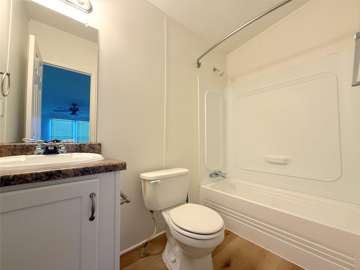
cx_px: 180
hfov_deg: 102.1
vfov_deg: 85.7
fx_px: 146
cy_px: 135
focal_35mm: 14
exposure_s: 1/60
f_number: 2.2
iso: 160
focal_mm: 2.22
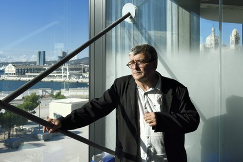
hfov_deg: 54.4
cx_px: 122
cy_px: 81
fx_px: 236
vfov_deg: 37.9
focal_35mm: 35
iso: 200
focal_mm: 35
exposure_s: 1/200
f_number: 11
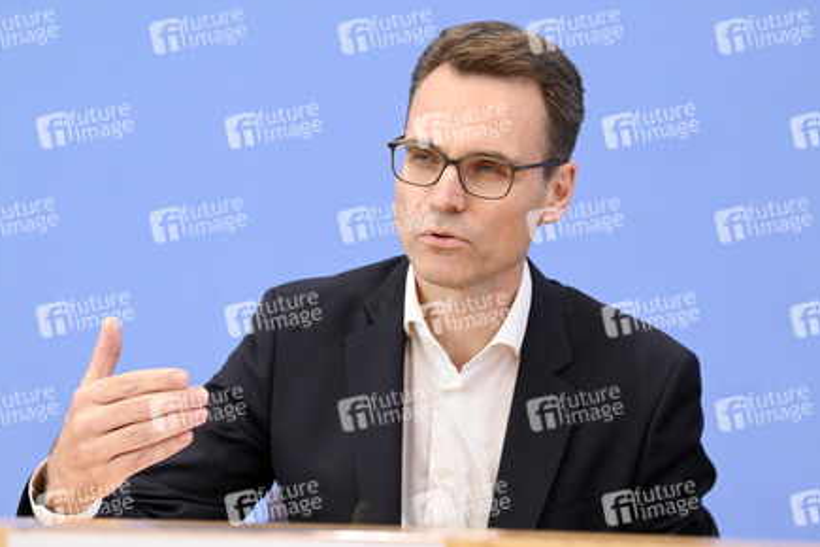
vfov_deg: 11.8
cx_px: 412
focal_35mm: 116
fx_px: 2642
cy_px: 268
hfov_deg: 17.6
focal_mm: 112
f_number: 5
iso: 3200
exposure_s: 1/500
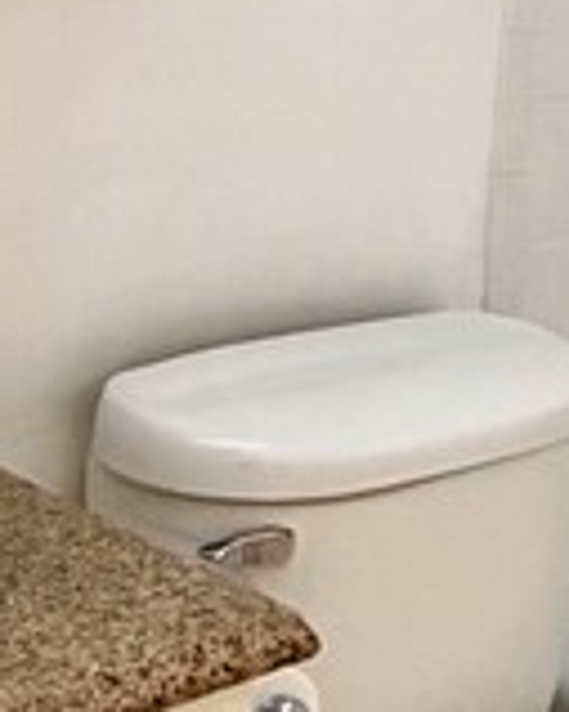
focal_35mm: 86
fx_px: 1812
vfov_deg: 21.8
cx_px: 587
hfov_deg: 17.4
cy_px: 99
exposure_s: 1/120
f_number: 2.2
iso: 200
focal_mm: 2.22
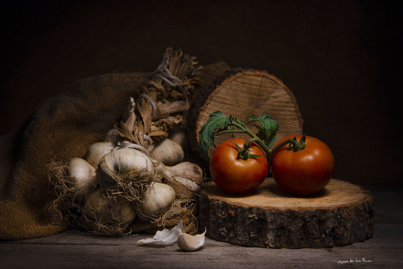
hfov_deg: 37.5
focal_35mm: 53
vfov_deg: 25.5
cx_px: 199
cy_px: 135
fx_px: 593
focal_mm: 34
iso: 100
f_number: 13
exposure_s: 32
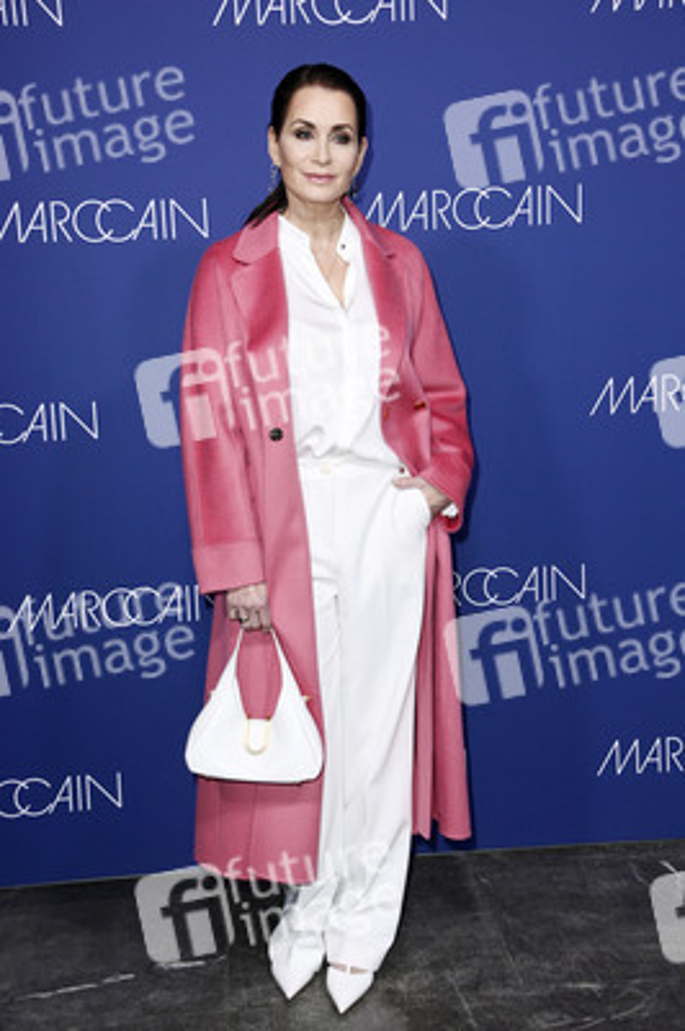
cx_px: 342
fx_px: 1429
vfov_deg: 39.6
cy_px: 516
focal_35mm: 50
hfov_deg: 26.9
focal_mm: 50
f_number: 5.6
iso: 800
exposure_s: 1/250
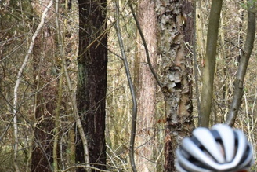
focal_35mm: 380
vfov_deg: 3.6
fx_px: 2715
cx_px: 291
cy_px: 181
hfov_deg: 5.4
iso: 4000
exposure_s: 1/2000
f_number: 8
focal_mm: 105
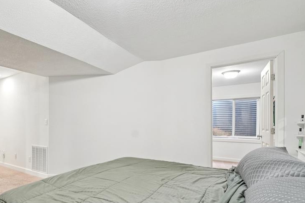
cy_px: 124
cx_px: 104
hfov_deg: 78.8
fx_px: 178
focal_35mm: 21
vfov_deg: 58.9
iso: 800
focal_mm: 10
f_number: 8
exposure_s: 1/5
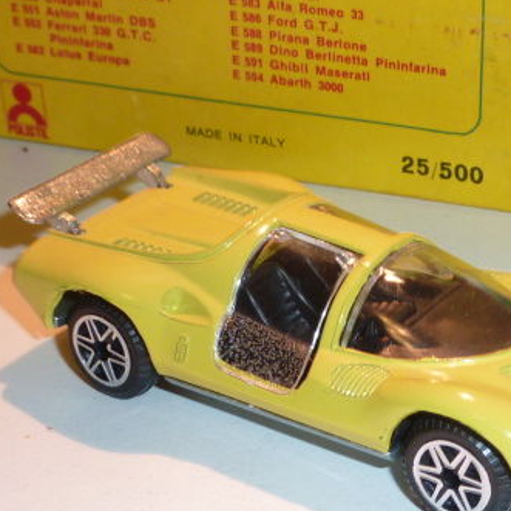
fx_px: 1570
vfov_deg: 18.5
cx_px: 437
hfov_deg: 18.3
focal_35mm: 94
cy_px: 230
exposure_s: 1/30
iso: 100
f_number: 3.4
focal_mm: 5
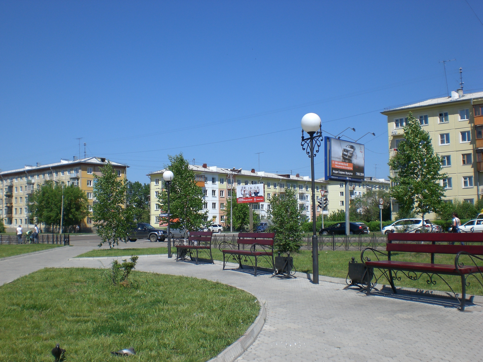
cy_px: 181
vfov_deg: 37.7
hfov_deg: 49.0
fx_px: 530
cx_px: 242
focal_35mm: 38
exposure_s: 1/640
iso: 50
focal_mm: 6.3
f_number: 4.4
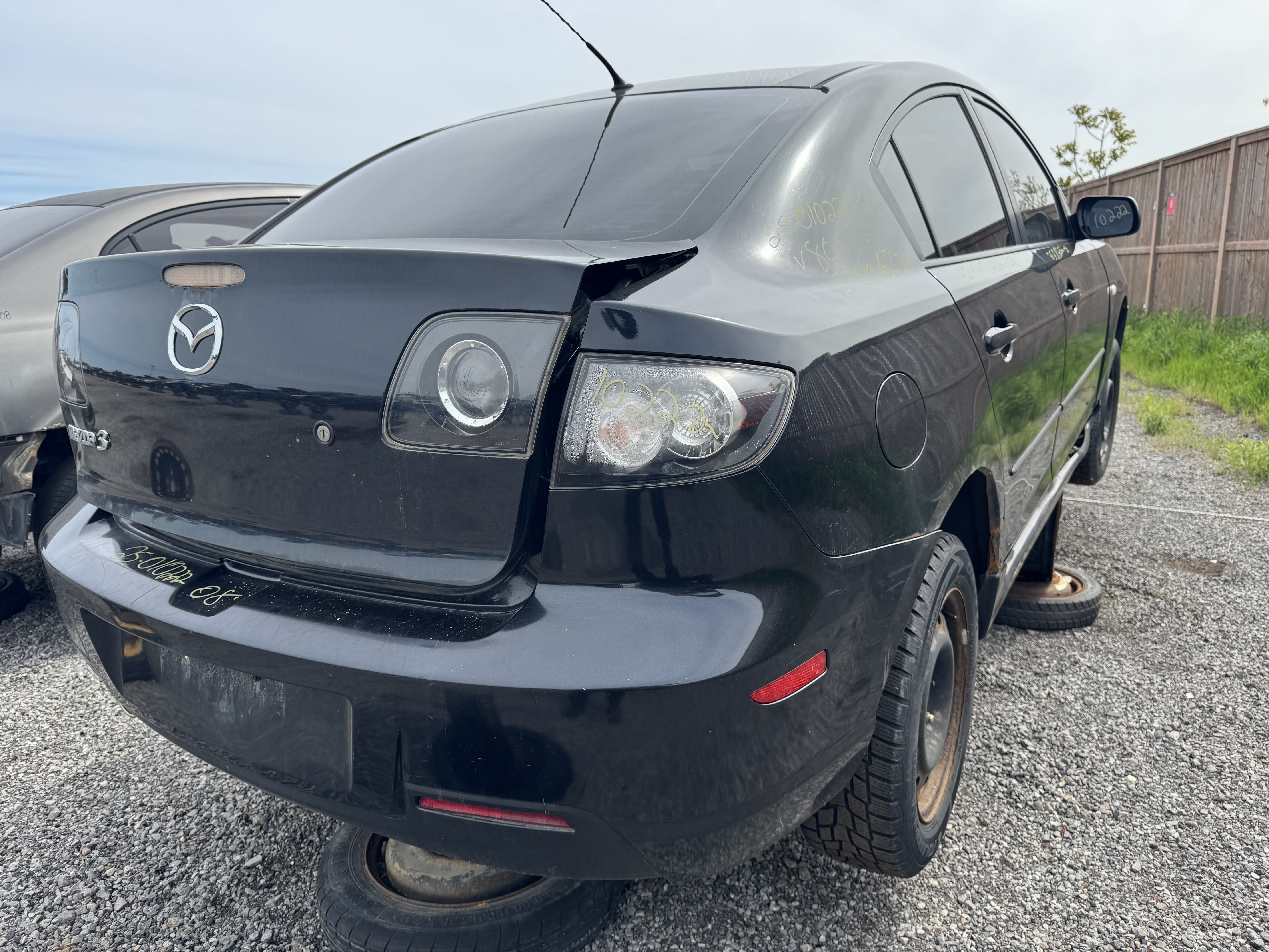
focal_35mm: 24
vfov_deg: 56.8
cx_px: 634
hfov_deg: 71.6
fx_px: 880
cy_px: 476
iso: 80
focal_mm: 6.76
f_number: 1.78
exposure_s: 1/1923
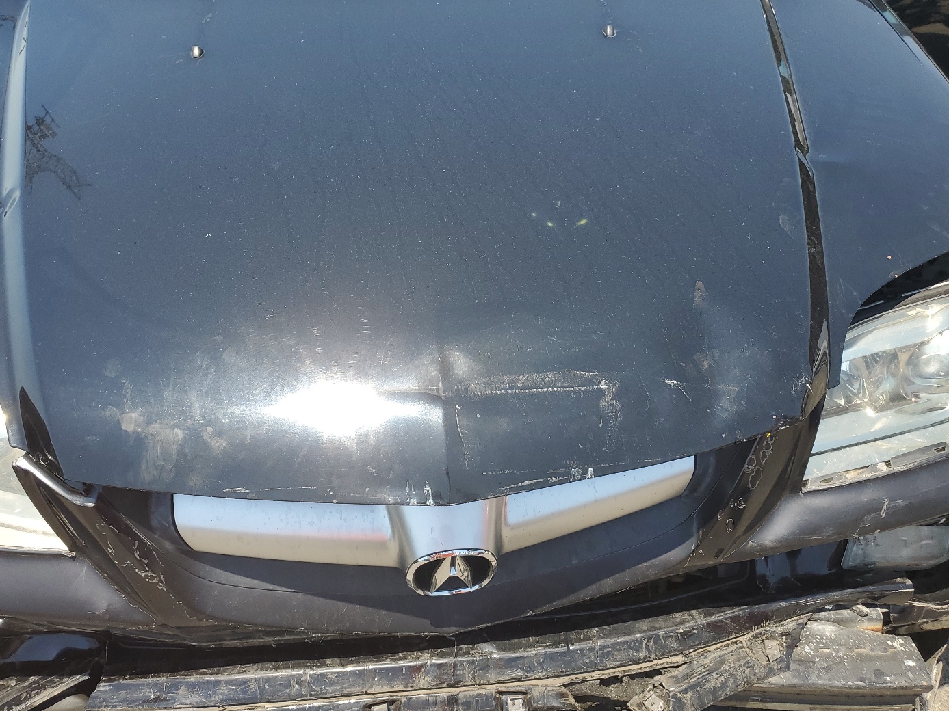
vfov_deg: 46.7
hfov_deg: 59.9
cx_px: 445
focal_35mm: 30
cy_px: 324
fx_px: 822
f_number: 1.5
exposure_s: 1/1667
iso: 50
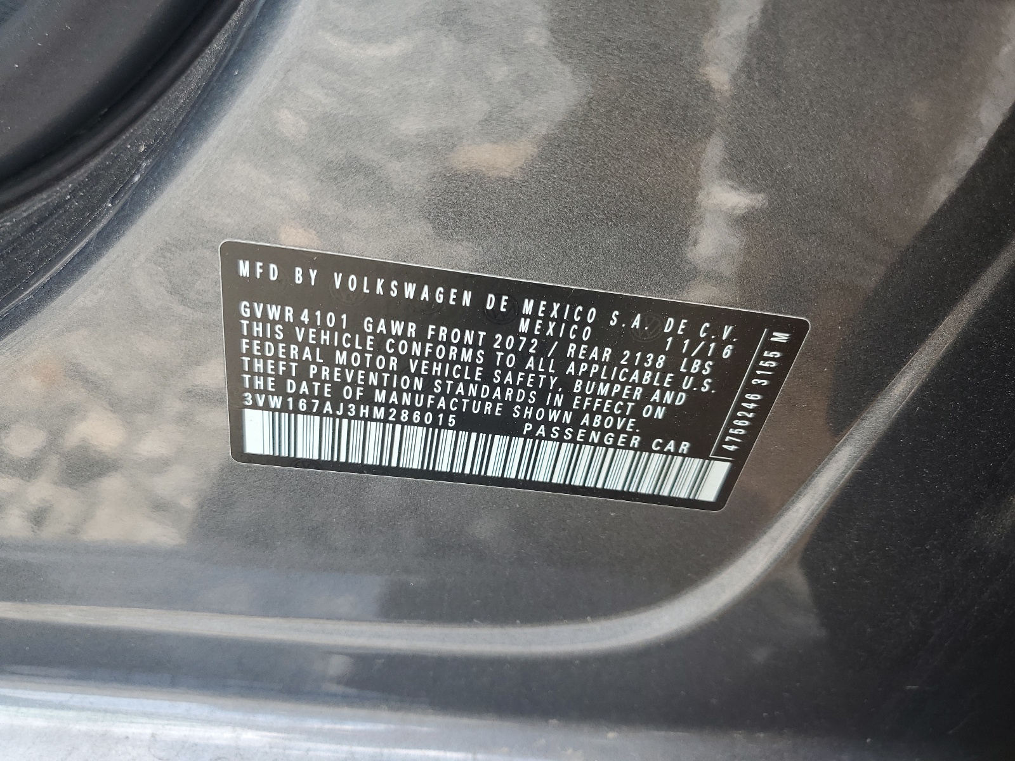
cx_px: 508
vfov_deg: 53.1
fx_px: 762
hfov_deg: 67.3
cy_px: 380
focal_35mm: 26
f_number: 1.5
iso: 50
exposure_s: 1/303
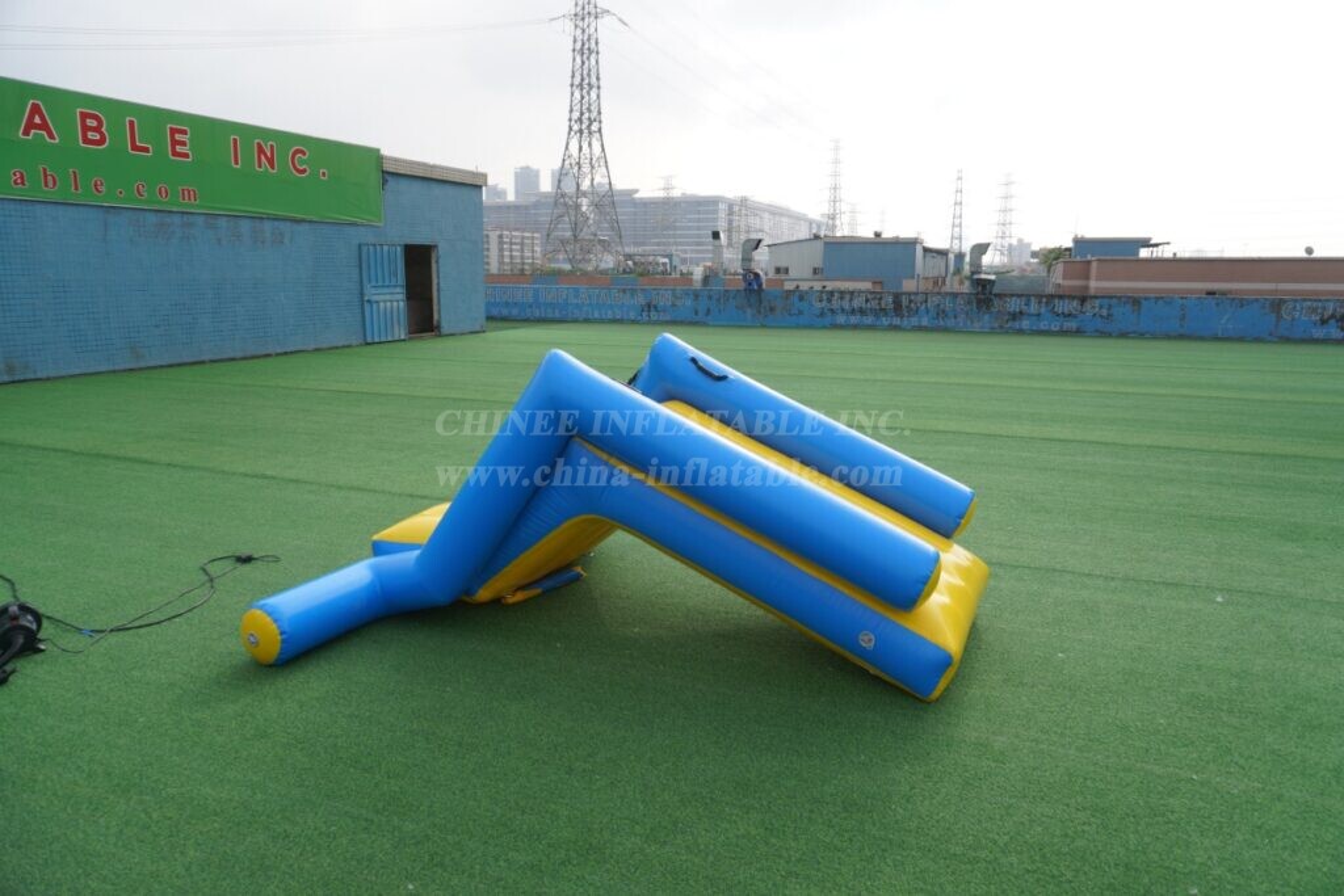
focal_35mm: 24
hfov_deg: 73.7
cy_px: 448
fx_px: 896
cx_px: 672
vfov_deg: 53.1
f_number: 4.5
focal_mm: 16
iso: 100
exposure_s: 1/640
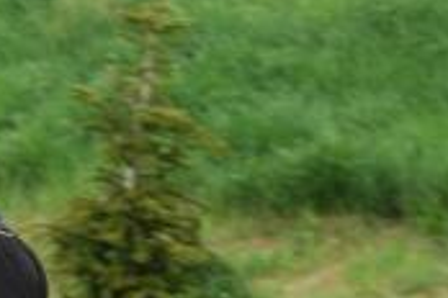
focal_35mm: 473
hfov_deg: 4.4
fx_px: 5886
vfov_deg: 2.9
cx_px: -36
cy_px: 378
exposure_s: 1/160
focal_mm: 122
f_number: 4.8
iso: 200
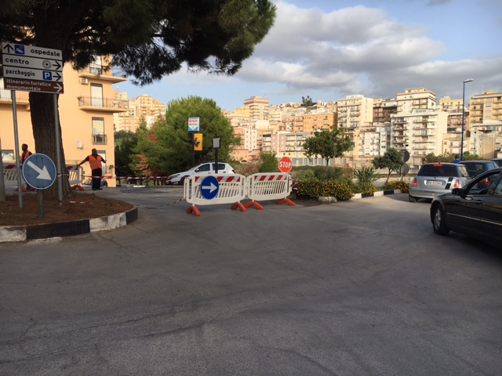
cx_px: 251
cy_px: 188
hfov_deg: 61.7
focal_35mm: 29
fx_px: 421
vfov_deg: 48.2
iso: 25
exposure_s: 1/1202
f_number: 2.2
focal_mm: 4.15
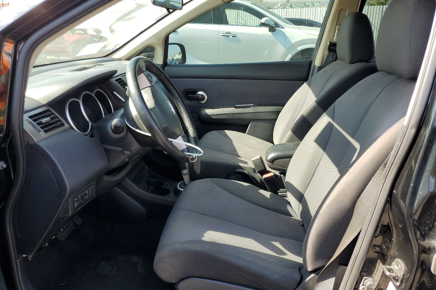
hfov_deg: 65.5
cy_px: 155
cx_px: 211
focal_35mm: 28
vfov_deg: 46.4
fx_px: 339
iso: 50
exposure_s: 1/333
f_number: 1.5
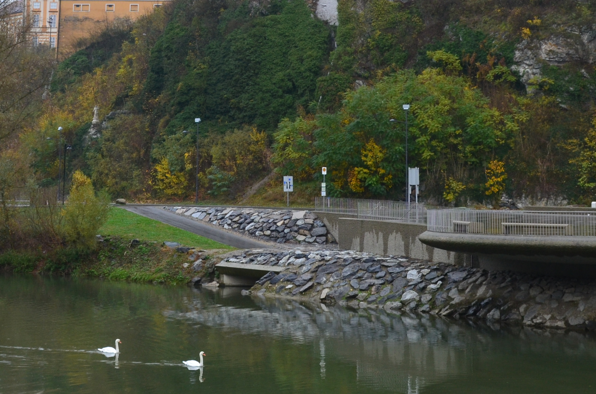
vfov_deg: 19.9
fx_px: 1107
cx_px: 261
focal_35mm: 67
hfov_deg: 30.1
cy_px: 46
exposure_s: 1/30
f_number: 9
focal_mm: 20
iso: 400
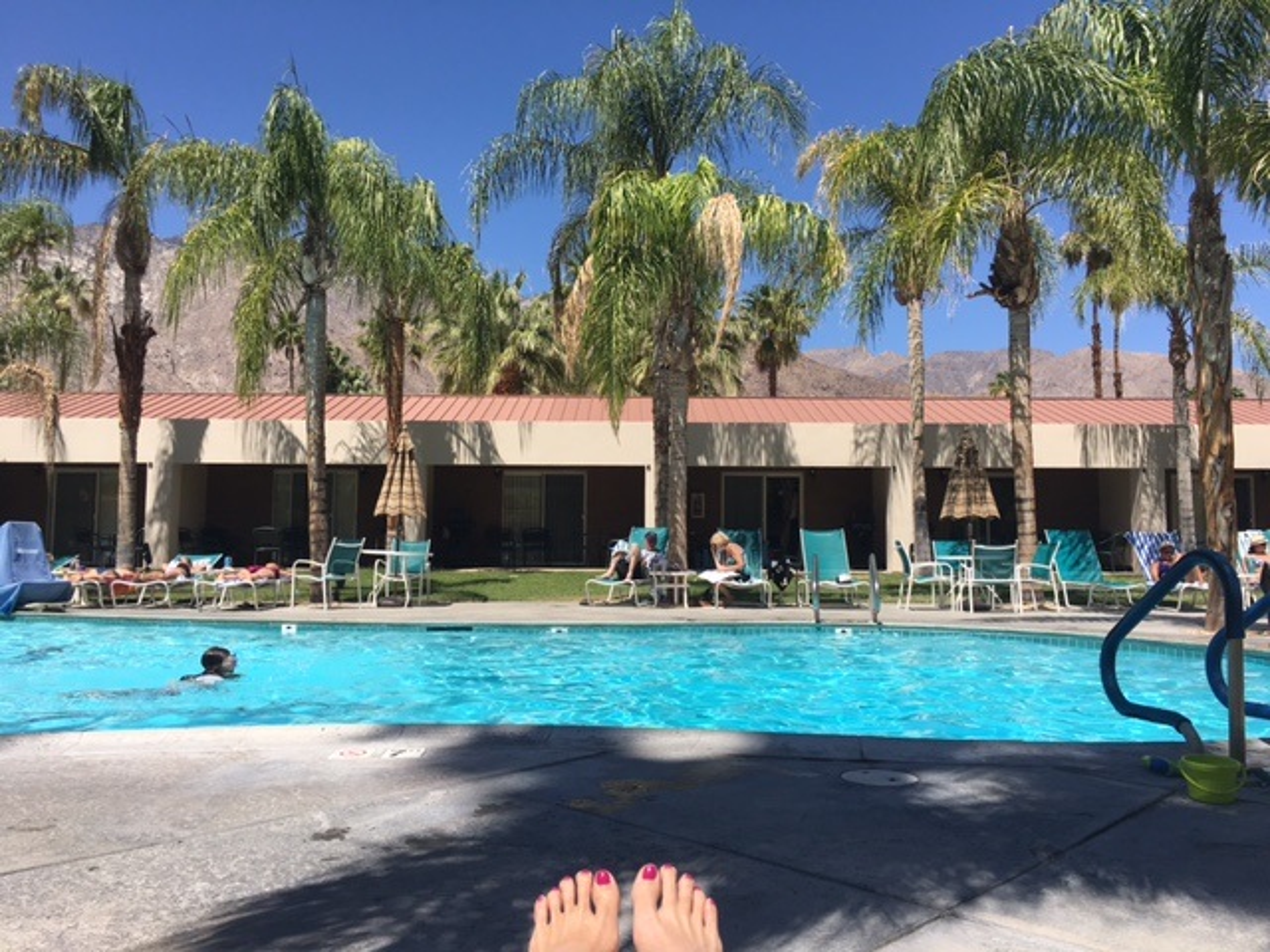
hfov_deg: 61.7
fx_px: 1064
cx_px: 635
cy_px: 476
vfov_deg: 48.2
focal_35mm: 29
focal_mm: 4.15
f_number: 2.2
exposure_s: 1/1972
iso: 25
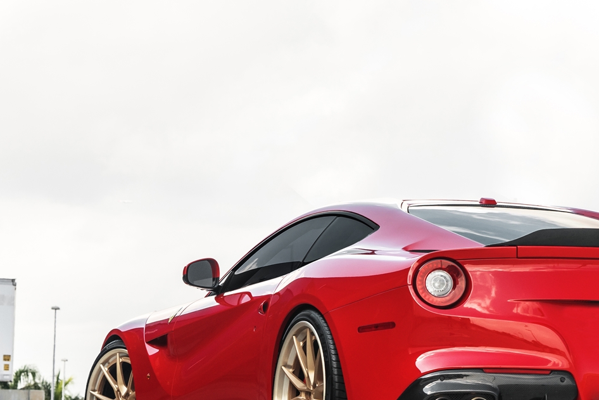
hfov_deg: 15.3
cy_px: 231
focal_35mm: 134
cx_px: 336
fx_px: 2230
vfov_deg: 10.2
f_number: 7.1
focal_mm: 66
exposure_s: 1/160
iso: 400
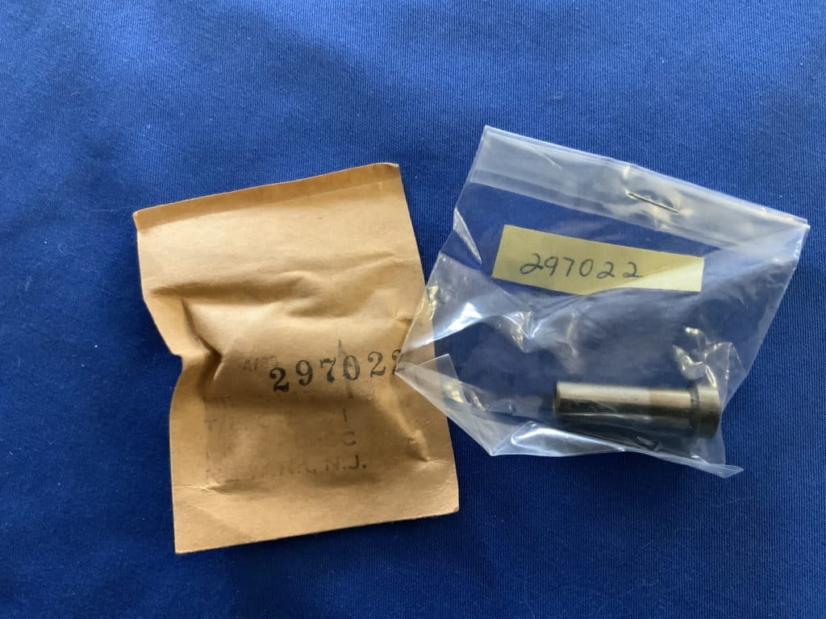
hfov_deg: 61.7
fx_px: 692
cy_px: 310
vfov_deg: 48.2
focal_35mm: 29
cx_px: 413
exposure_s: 1/40
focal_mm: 3
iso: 320
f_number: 1.8
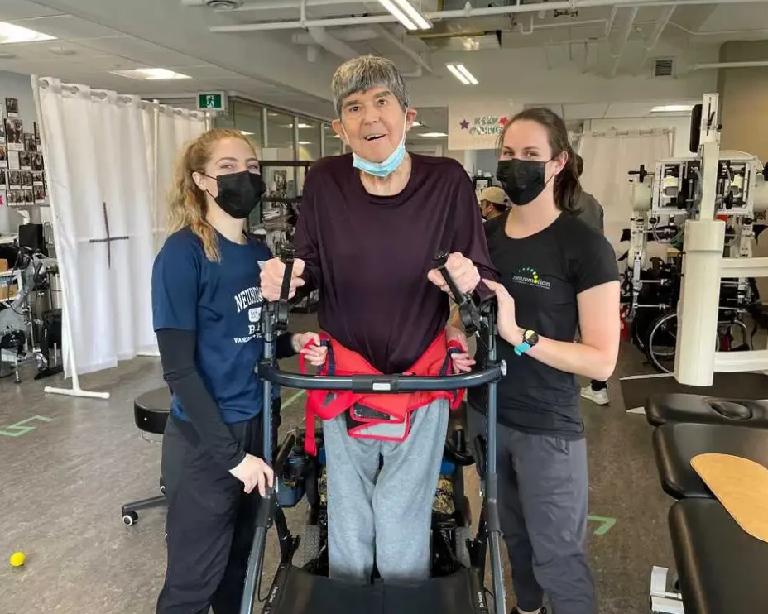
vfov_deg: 51.5
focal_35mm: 28
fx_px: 636
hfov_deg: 62.2
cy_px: 298
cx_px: 386
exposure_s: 1/110
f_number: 1.6
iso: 125
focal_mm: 5.1
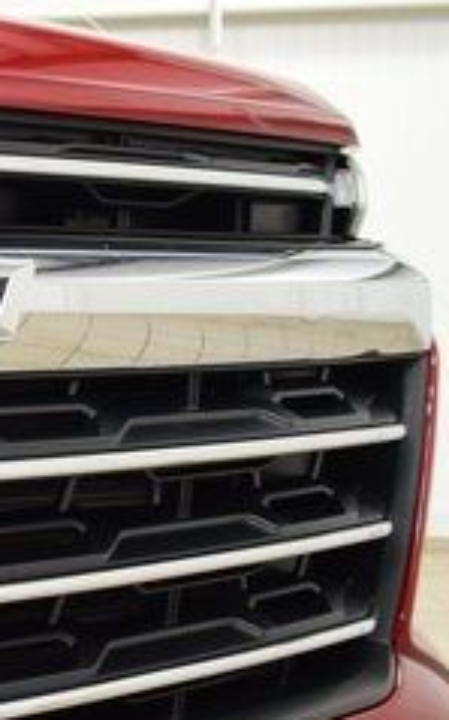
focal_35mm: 82
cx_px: -458
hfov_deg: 13.5
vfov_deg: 25.2
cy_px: 435
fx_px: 1608
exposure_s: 1/30
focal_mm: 20
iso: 1250
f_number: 7.1
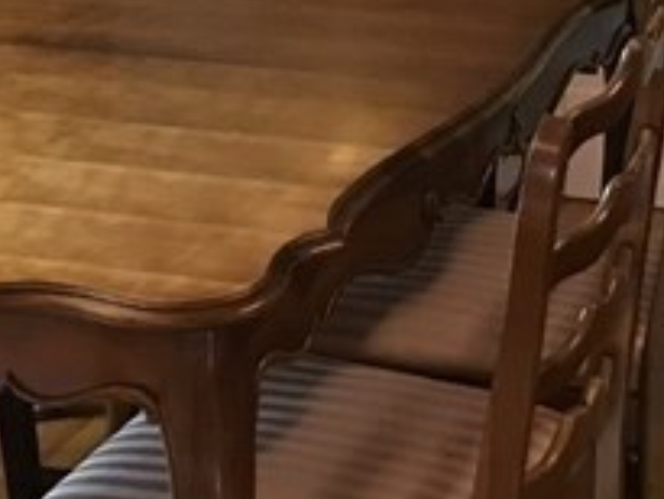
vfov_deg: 10.4
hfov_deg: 14.1
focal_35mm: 140
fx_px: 2687
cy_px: -87
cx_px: 379
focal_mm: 3.99
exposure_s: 1/13
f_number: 1.8
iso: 100
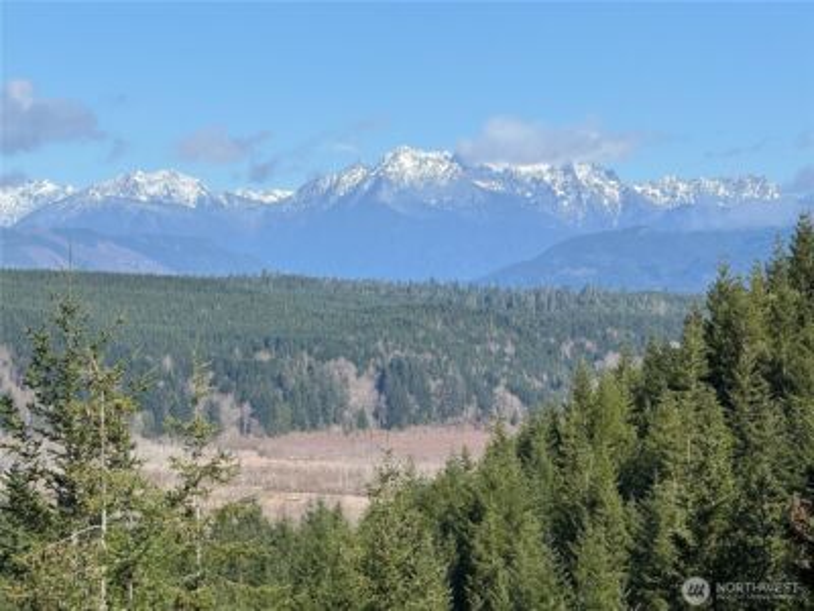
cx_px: 407
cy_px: 306
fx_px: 2822
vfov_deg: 12.3
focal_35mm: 120
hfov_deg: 16.4
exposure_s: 1/2024
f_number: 2.8
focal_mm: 15.66
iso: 50
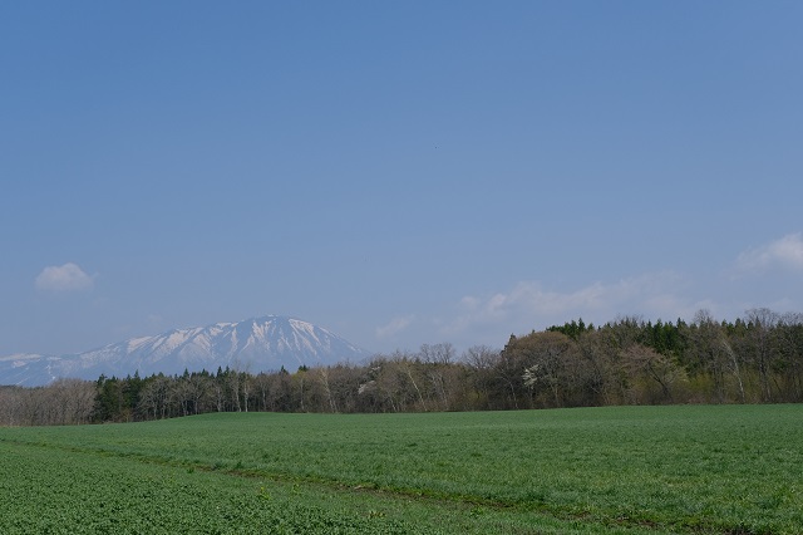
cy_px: 268
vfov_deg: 34.2
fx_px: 869
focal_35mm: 39
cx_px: 402
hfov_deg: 49.6
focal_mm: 26
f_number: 11
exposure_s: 1/500
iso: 320
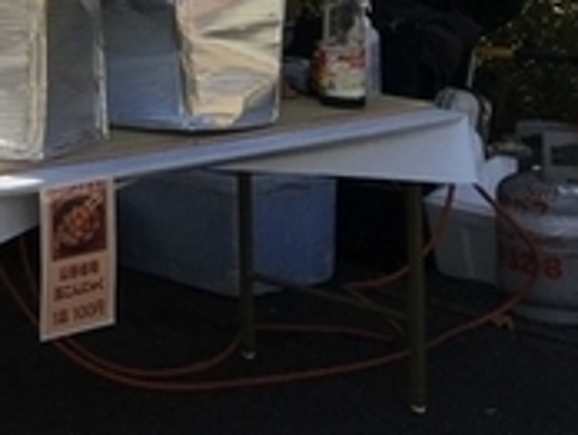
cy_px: -256
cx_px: -372
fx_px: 1672
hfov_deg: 17.1
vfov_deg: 13.8
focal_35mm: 100
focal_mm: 4.15
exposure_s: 1/1282
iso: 25
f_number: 2.2
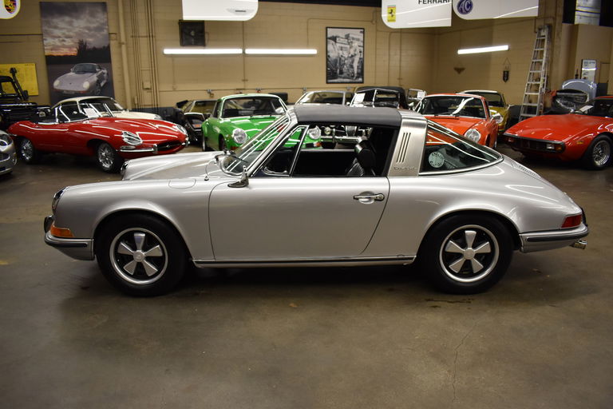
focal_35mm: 27
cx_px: 306
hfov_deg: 67.4
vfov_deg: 47.9
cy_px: 204
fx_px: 460
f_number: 3.5
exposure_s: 1/160
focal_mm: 18
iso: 800
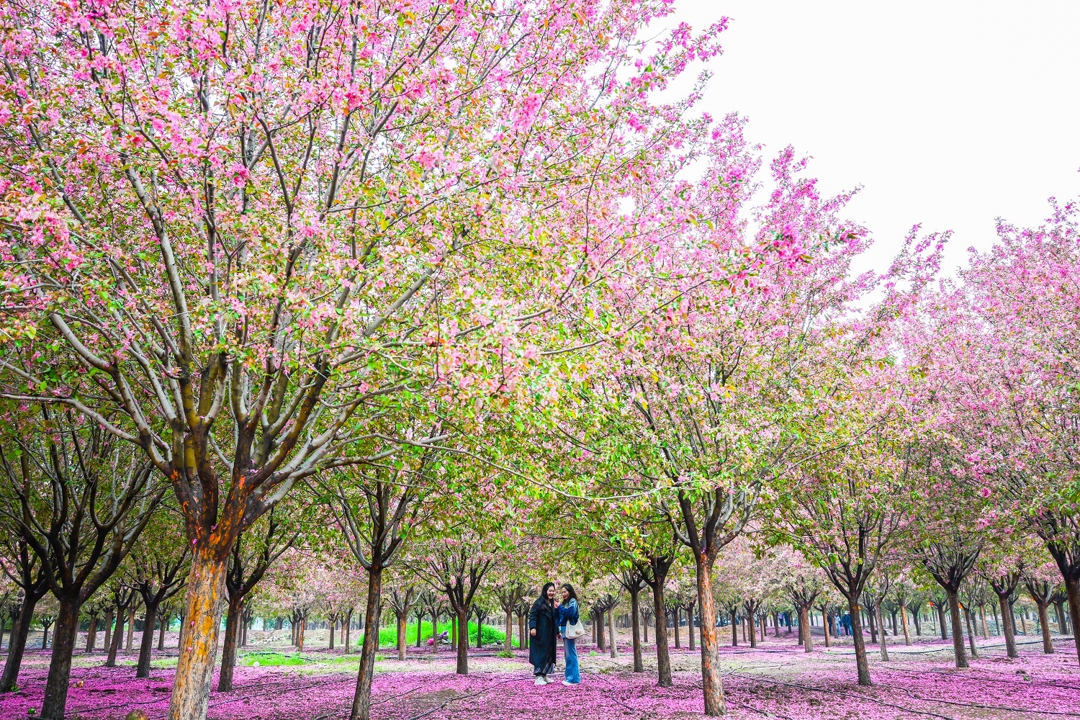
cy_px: 360
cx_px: 540
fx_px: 780
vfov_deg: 49.6
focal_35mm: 26
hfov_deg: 69.4
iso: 250
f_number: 5
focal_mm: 26
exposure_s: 1/250
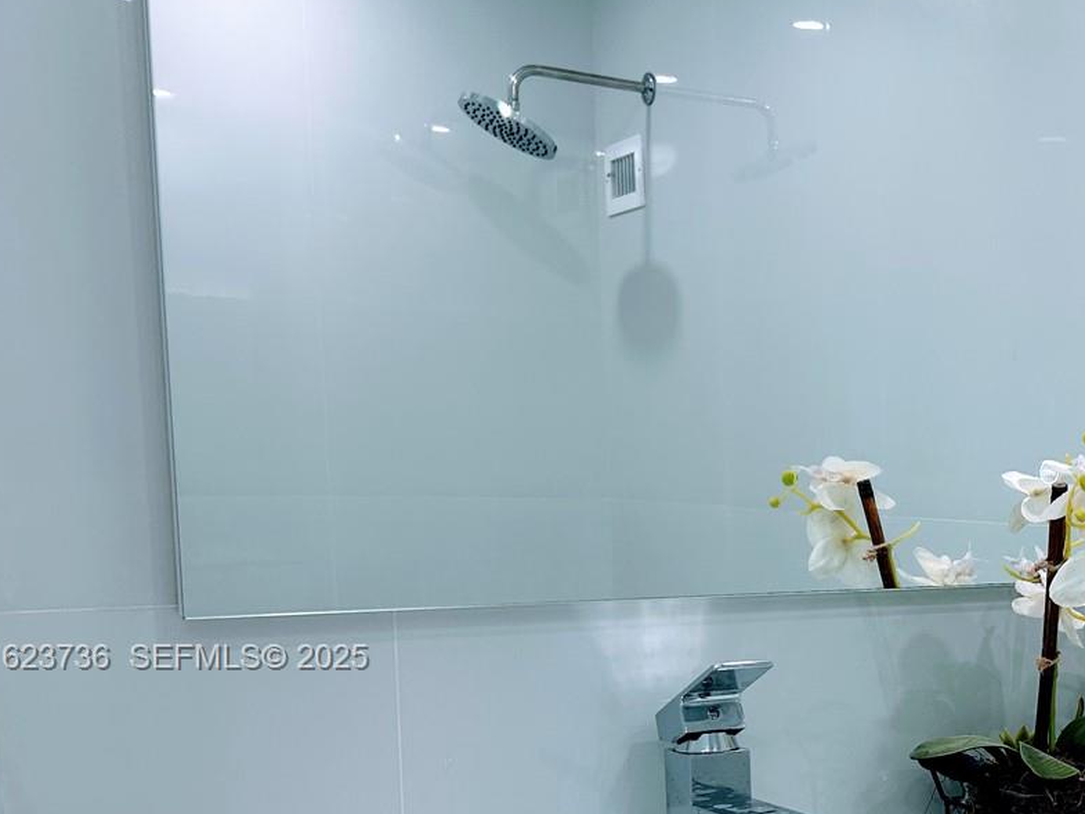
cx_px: 1044
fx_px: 1661
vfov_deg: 27.0
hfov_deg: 33.6
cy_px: 659
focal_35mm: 53
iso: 50
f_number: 1.5
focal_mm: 5.7
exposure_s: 1/120
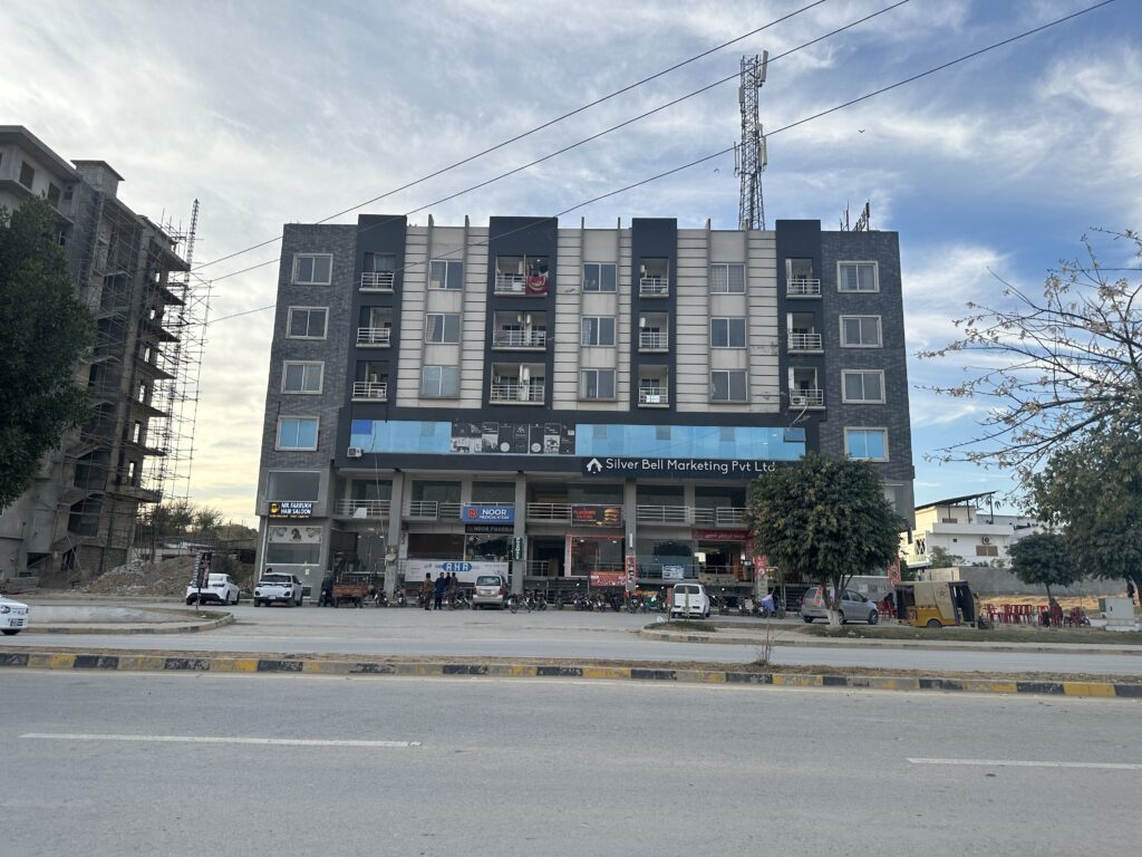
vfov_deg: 56.8
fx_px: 792
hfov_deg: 71.6
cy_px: 428
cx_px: 571
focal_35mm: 24
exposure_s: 1/1357
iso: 80
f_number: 1.78
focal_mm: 6.86
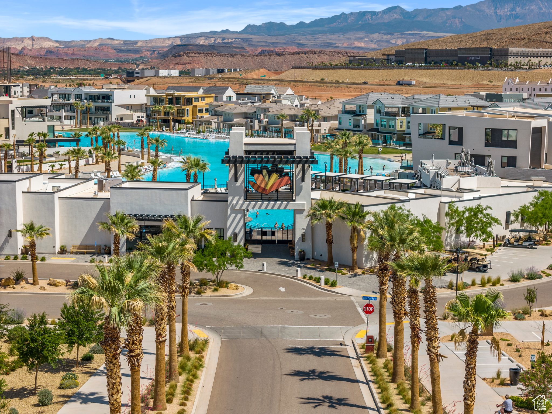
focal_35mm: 70
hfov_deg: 27.8
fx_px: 1116
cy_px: 207
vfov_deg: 21.0
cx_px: 276
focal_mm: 19.35
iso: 100
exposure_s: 1/180
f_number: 2.8
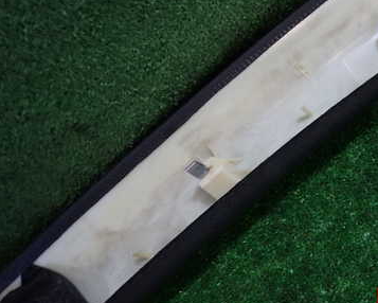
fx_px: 459
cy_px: 73
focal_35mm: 41
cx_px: 299
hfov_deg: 42.9
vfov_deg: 35.6
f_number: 2
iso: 125
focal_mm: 4.5
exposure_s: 1/60
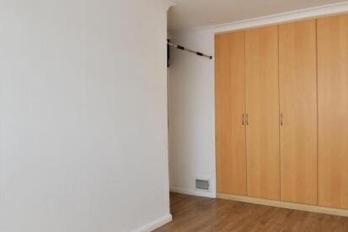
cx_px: 277
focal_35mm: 24
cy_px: 118
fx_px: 232
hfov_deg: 67.1
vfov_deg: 53.2
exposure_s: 1/15
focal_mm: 10
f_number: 8
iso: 125
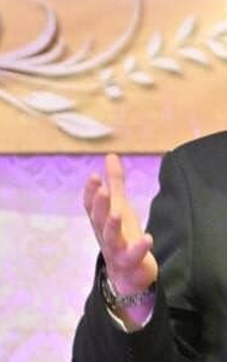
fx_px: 6319
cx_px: 417
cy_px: 425
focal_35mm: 639
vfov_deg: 3.3
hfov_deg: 2.1
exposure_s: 1/200
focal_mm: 120
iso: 1600
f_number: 4
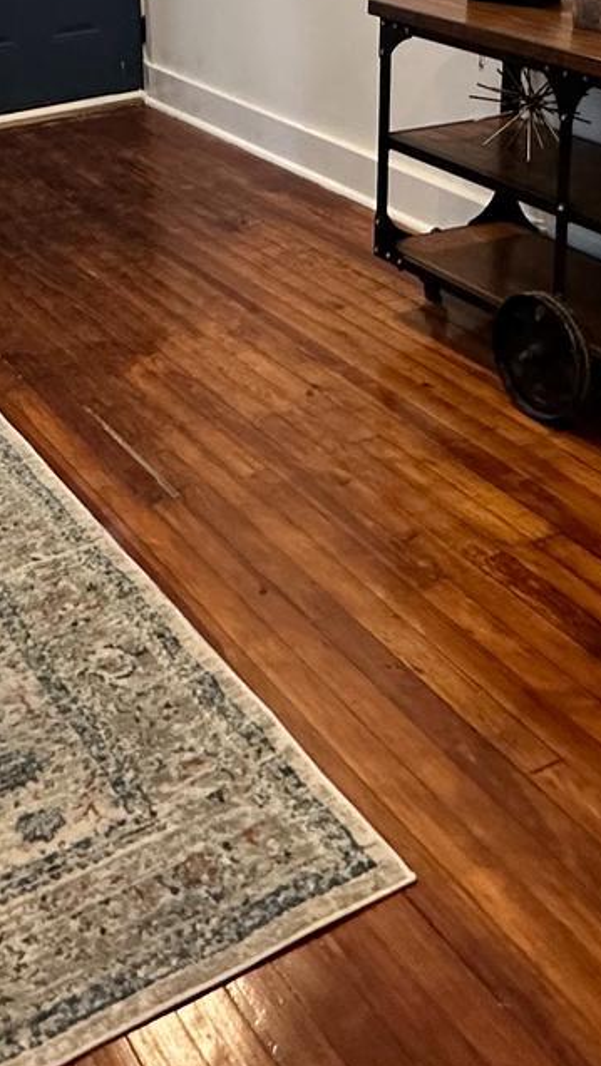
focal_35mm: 49
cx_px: 77
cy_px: -25
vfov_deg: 37.2
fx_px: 1386
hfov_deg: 23.9
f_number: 2.2
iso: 250
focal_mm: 2.22
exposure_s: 1/60
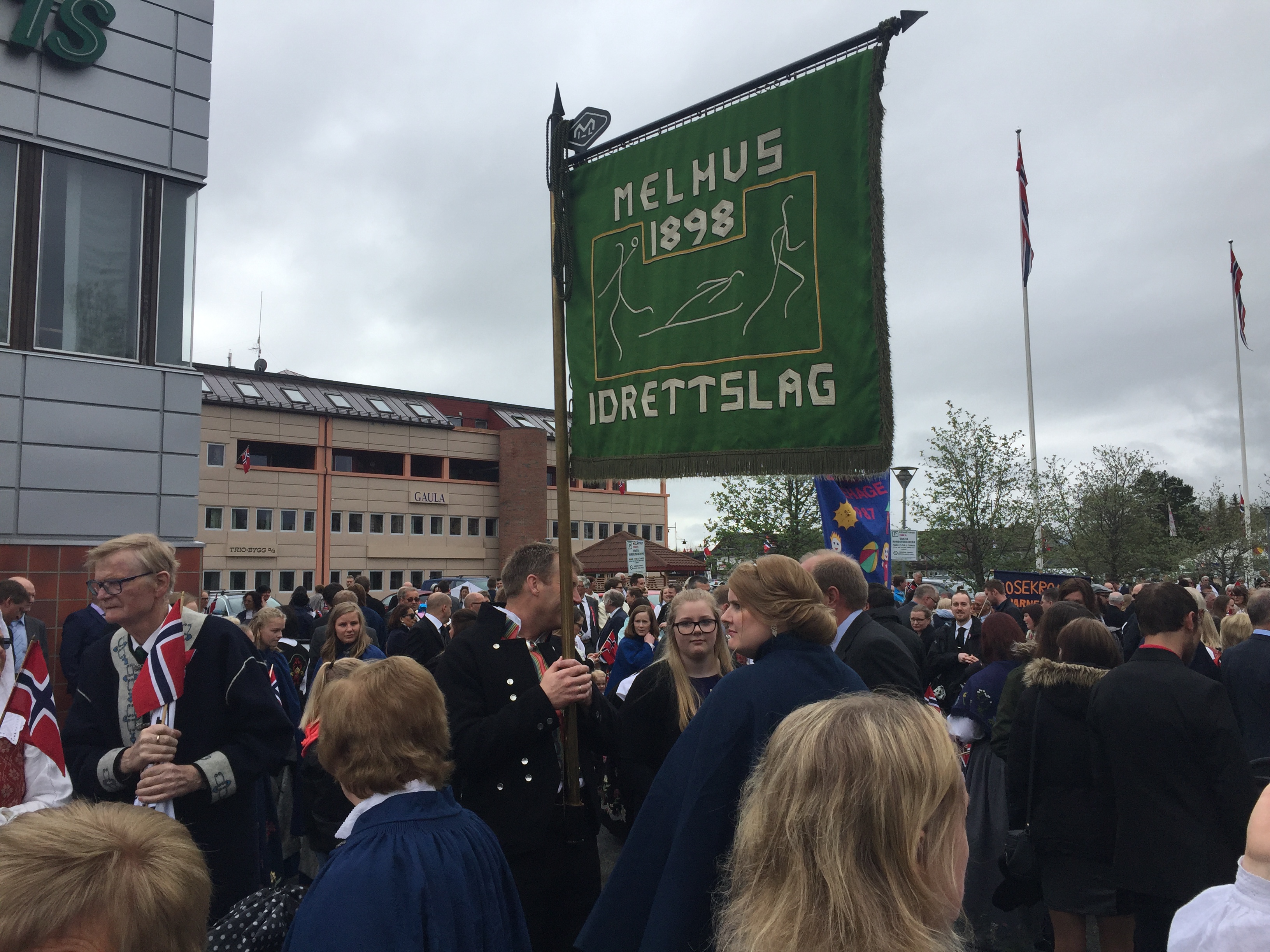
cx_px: 635
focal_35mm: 29
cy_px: 476
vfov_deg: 48.2
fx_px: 1064
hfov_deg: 61.7
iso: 32
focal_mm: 4.15
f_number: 2.2
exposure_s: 1/1883
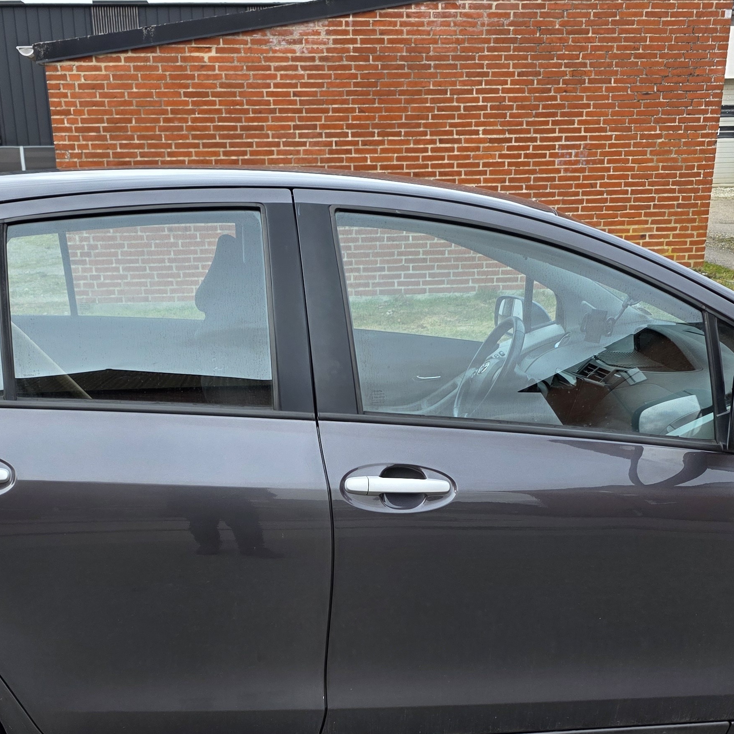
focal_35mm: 46
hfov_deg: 36.7
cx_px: 301
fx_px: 1104
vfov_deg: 35.3
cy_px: 610
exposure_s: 1/359
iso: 50
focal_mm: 6.3
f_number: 1.7
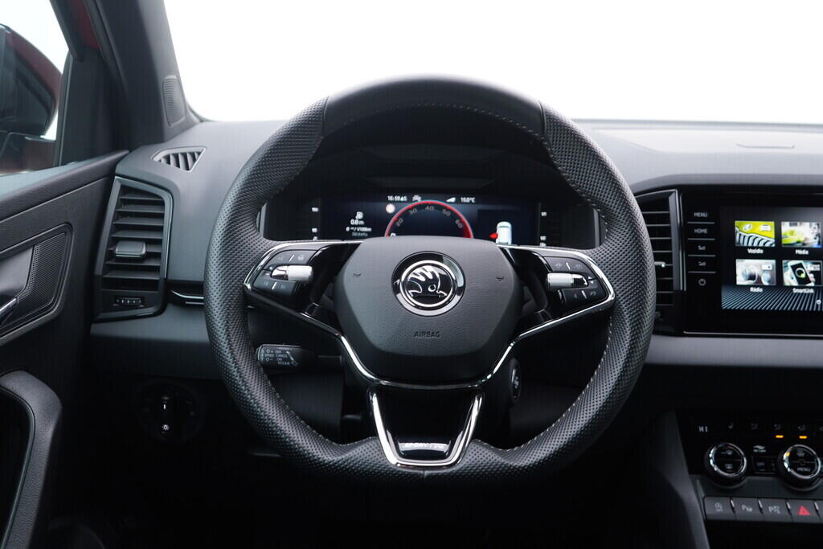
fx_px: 823
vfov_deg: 36.9
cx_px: 412
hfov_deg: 53.1
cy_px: 274
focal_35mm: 36
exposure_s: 1/40
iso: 200
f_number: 2.8
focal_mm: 24
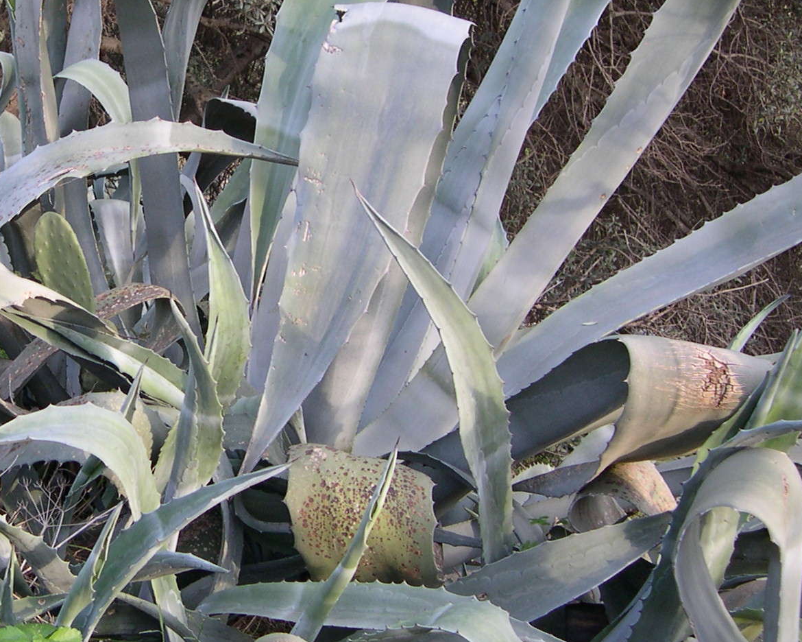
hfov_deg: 25.6
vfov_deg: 21.2
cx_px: 83
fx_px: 1709
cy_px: 236
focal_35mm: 72
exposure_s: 1/103
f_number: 2.8
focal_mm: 8
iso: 100
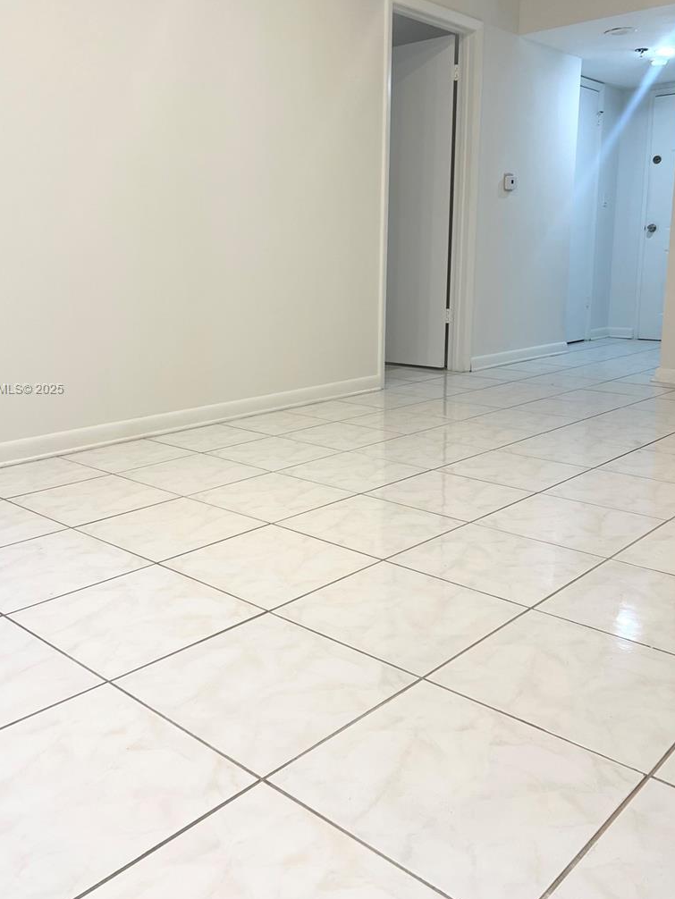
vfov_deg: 58.1
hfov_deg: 45.4
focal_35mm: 31
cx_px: 300
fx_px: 806
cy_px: 390
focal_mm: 5.7
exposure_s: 1/120
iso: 64
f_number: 1.5
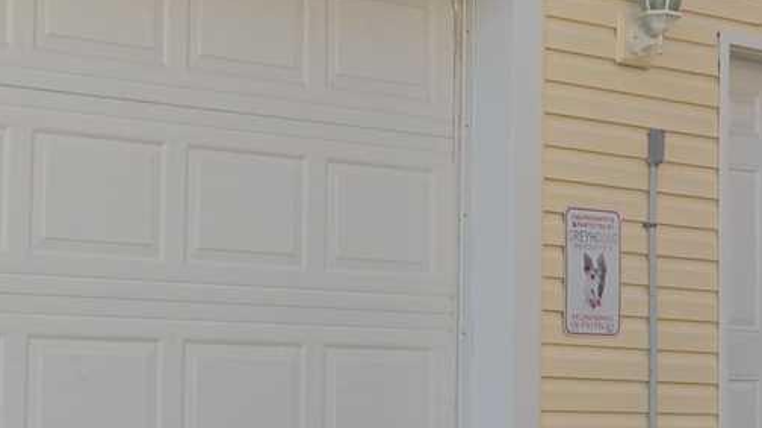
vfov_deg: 10.5
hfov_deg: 18.6
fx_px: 2323
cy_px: 139
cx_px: 336
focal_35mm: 115
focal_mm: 12
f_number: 5.6
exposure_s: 1/200
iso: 100
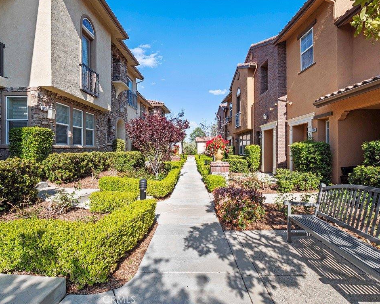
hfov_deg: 89.6
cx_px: 192
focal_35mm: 17
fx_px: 191
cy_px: 150
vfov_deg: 77.0
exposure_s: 1/50
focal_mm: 8
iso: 200
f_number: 8
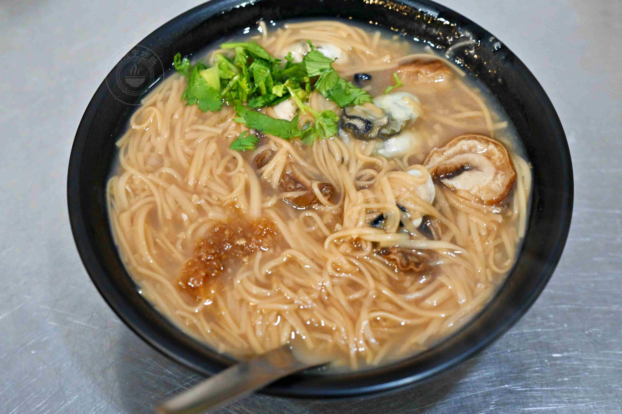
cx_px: 311
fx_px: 1296
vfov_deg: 18.2
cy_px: 207
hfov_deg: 27.0
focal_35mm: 75
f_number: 4.5
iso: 3600
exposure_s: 1/200
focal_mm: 50
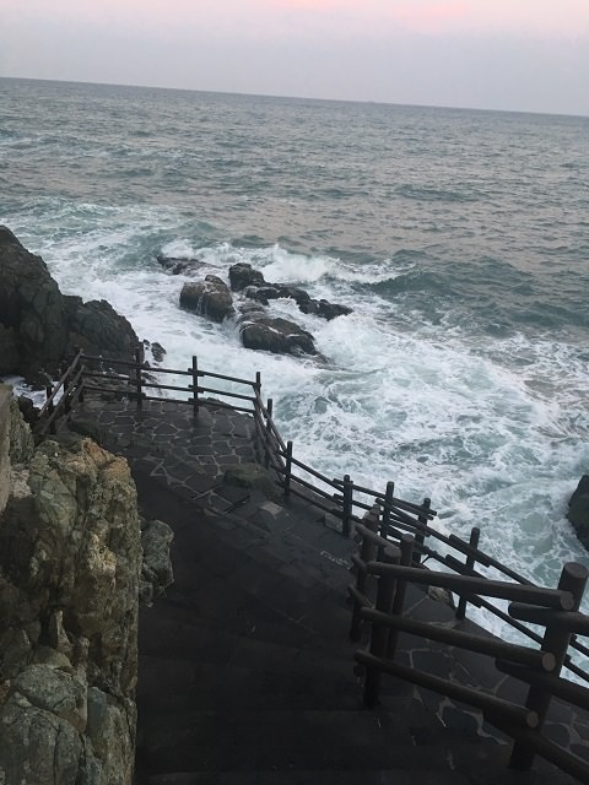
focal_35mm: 29
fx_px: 658
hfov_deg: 48.2
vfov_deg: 61.7
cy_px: 392
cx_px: 294
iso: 80
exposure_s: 1/30
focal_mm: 4.15
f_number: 2.2
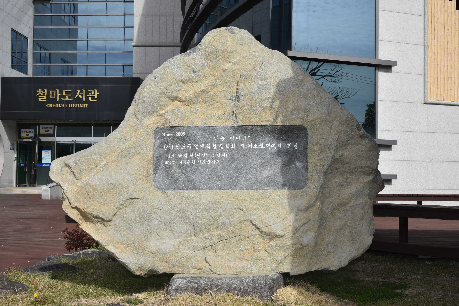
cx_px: 230
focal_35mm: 48
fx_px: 612
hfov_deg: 41.1
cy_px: 153
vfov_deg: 28.1
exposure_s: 1/125
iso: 100
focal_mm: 48
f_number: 14
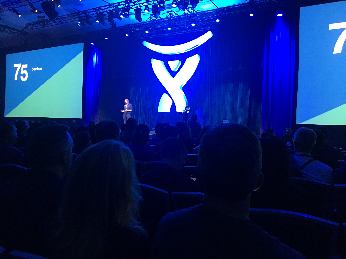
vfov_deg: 48.2
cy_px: 130
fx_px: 290
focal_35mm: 29
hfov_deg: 61.7
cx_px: 173
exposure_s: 1/4
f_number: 2.2
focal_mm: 4.15
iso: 64
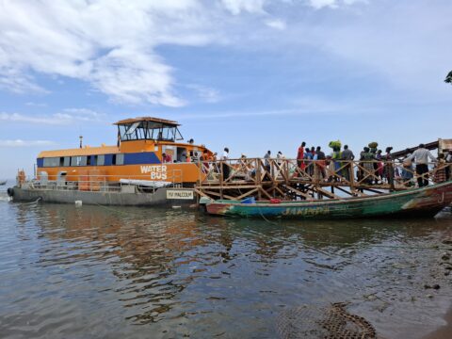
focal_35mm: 23
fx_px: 300
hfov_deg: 73.9
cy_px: 170
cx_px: 226
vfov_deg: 58.9
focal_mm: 5.54
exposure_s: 1/1587
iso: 50
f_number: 1.8
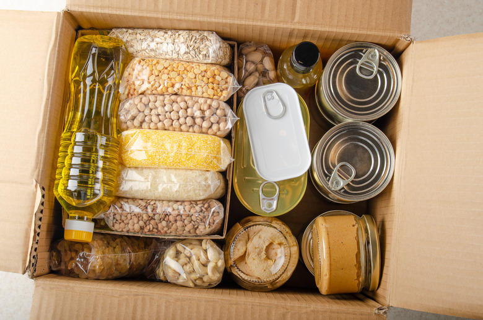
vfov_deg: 18.8
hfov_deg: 28.1
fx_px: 964
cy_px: 160
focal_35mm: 72
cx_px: 242
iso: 100
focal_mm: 48
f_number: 8
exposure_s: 1/250
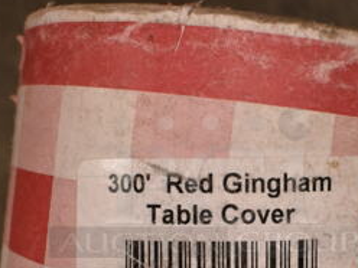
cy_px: 182
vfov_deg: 20.6
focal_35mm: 71
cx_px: 211
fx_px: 734
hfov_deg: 27.4
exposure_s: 1/125
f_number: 3.5
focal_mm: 20
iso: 1800
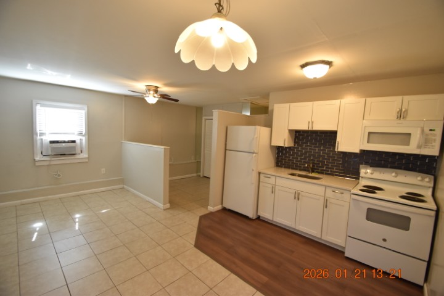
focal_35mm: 15
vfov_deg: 77.3
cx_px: 222
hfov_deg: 100.4
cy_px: 148
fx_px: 185
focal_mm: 10
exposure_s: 1/60
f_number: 3.5
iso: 800
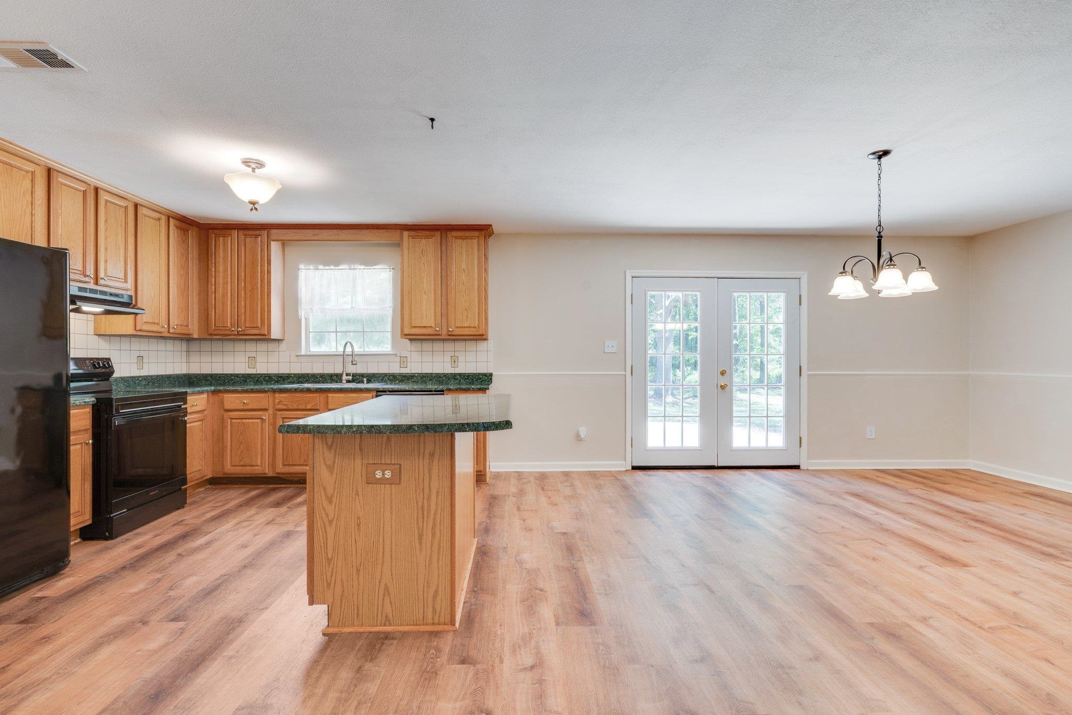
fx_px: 506
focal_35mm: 17
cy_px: 358
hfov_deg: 93.3
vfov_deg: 70.4
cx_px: 536
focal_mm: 17
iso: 100
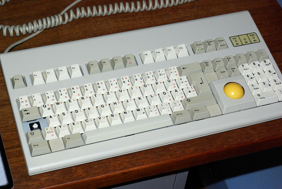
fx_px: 588
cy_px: 94
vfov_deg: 18.2
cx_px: 141
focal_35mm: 75
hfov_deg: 27.0
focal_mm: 50
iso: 800
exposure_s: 1/60
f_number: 8
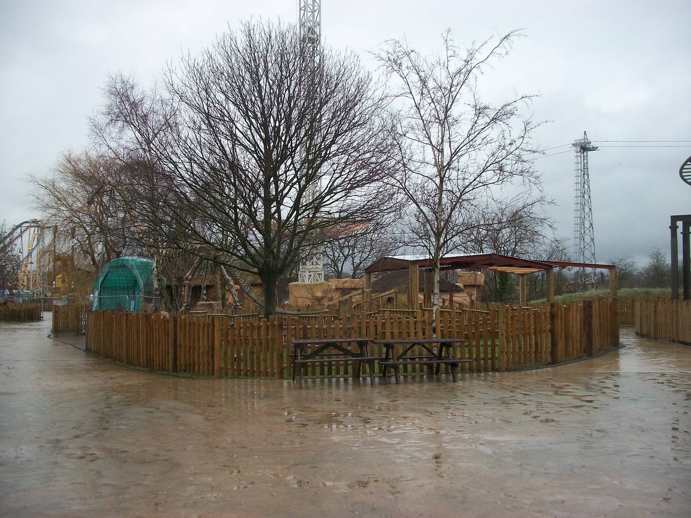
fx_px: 639
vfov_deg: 44.2
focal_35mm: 32
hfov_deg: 56.8
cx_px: 346
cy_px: 259
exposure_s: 1/200
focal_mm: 5.7
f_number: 2.9
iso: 80
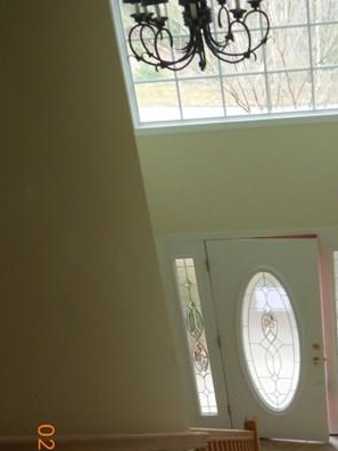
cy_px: 310
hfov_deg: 26.1
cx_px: 266
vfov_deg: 34.5
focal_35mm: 55
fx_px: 716
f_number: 3.4
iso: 320
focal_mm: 6.1
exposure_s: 1/250
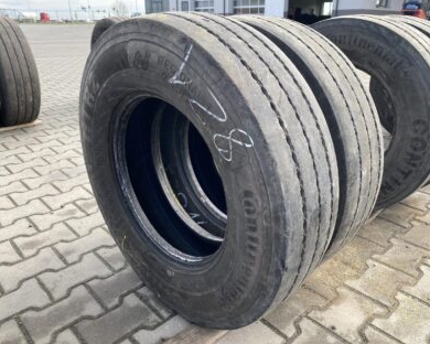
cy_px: 168
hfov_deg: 62.2
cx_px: 217
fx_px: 356
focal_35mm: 28
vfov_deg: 51.5
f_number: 1.8
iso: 32
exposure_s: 1/549
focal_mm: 4.25
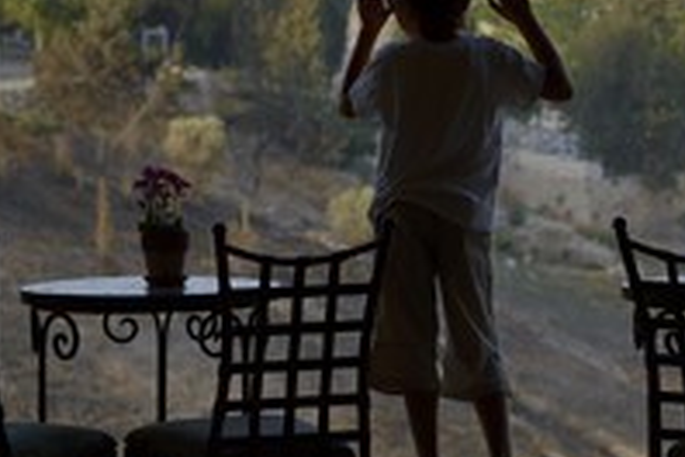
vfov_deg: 5.0
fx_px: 5251
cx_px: 412
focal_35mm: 276
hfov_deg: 7.5
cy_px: -3
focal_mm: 130
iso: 200
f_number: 9
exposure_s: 1/200
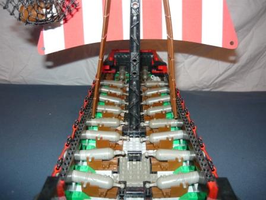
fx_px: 254
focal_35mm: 33
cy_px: 100
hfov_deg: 55.4
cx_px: 133
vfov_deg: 42.9
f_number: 2.8
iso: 100
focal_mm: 5.5
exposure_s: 1/30
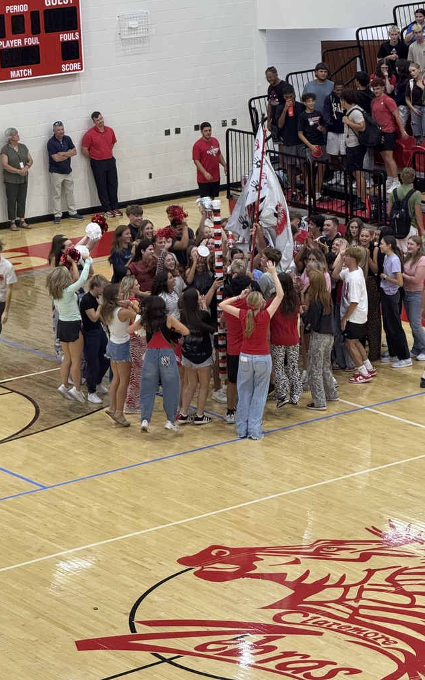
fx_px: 2373
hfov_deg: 10.2
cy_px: 339
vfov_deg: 16.3
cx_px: 249
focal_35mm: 128
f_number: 2.8
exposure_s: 1/60
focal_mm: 15.66
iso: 200
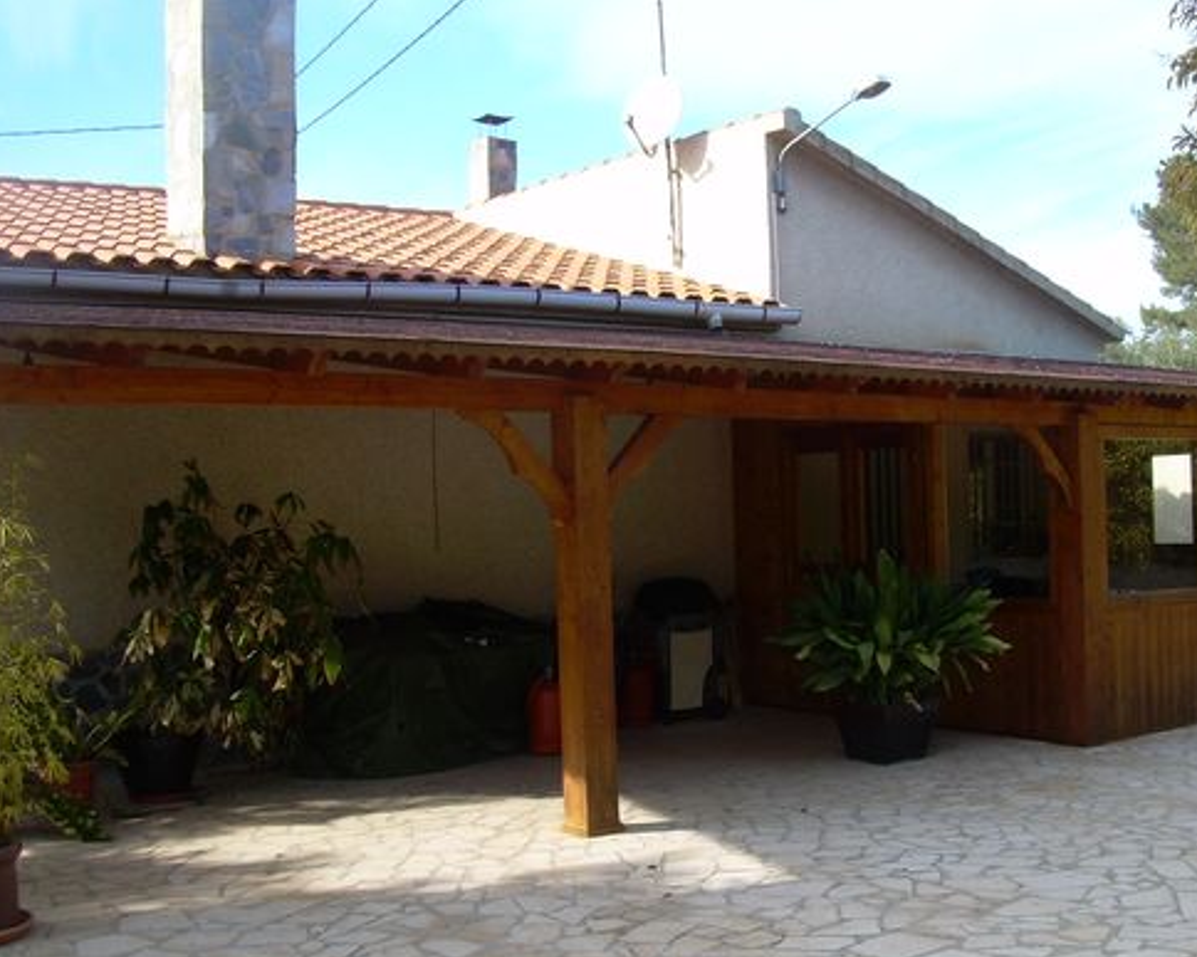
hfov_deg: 40.2
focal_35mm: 46
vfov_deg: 32.7
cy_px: 549
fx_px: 1629
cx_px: 712
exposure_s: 1/149
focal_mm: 6.3
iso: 50
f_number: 4.6
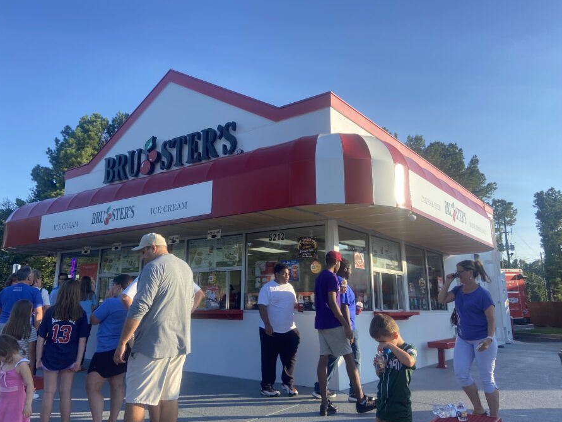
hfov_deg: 63.4
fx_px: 455
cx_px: 269
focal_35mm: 28
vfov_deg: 49.8
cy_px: 201
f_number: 1.8
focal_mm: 4.25
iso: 32
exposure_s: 1/693
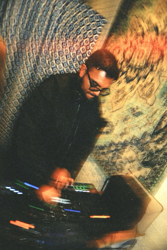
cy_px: 125
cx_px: 84
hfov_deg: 53.1
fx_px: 167
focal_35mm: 24
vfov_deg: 73.8
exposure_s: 1/60
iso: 320
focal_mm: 16
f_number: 3.5
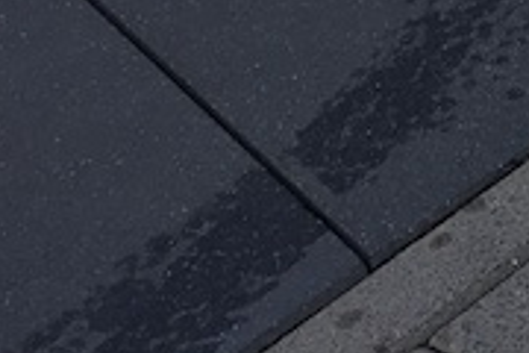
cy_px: -768
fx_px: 2527
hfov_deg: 10.8
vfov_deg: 7.0
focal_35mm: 172
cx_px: 1114
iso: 25
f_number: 2.2
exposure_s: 1/306
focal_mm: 4.15
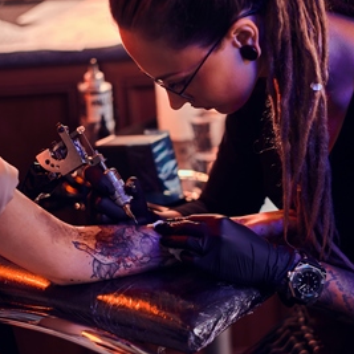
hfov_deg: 14.5
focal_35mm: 120
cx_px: 196
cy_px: 193
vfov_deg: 14.5
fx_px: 1388
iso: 320
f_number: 1.8
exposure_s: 1/100
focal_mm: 56
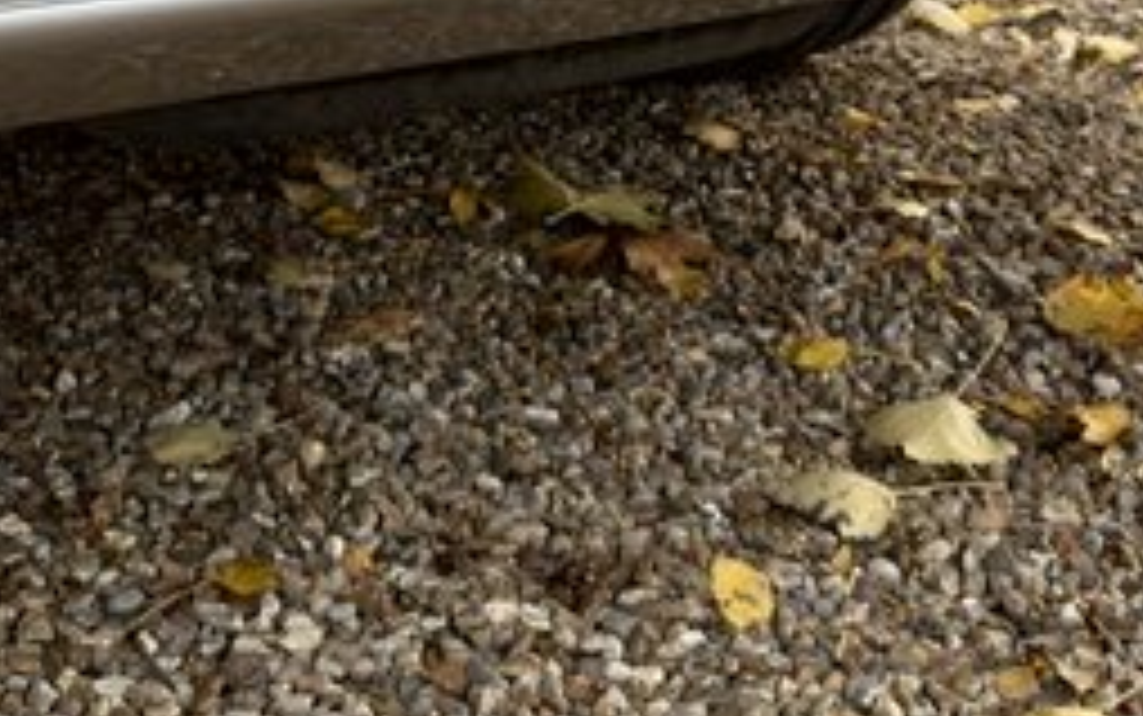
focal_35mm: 80
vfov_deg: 14.9
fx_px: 2493
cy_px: -423
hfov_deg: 25.6
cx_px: 324
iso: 80
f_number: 1.78
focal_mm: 6.76
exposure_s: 1/419
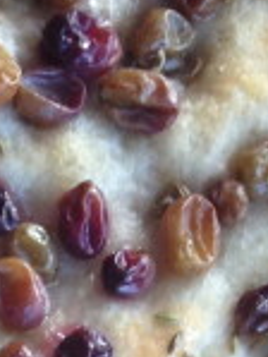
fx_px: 2474
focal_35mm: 240
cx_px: -53
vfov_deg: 7.6
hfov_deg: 6.2
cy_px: 920
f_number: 2.4
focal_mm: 4.28
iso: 64
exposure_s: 1/20
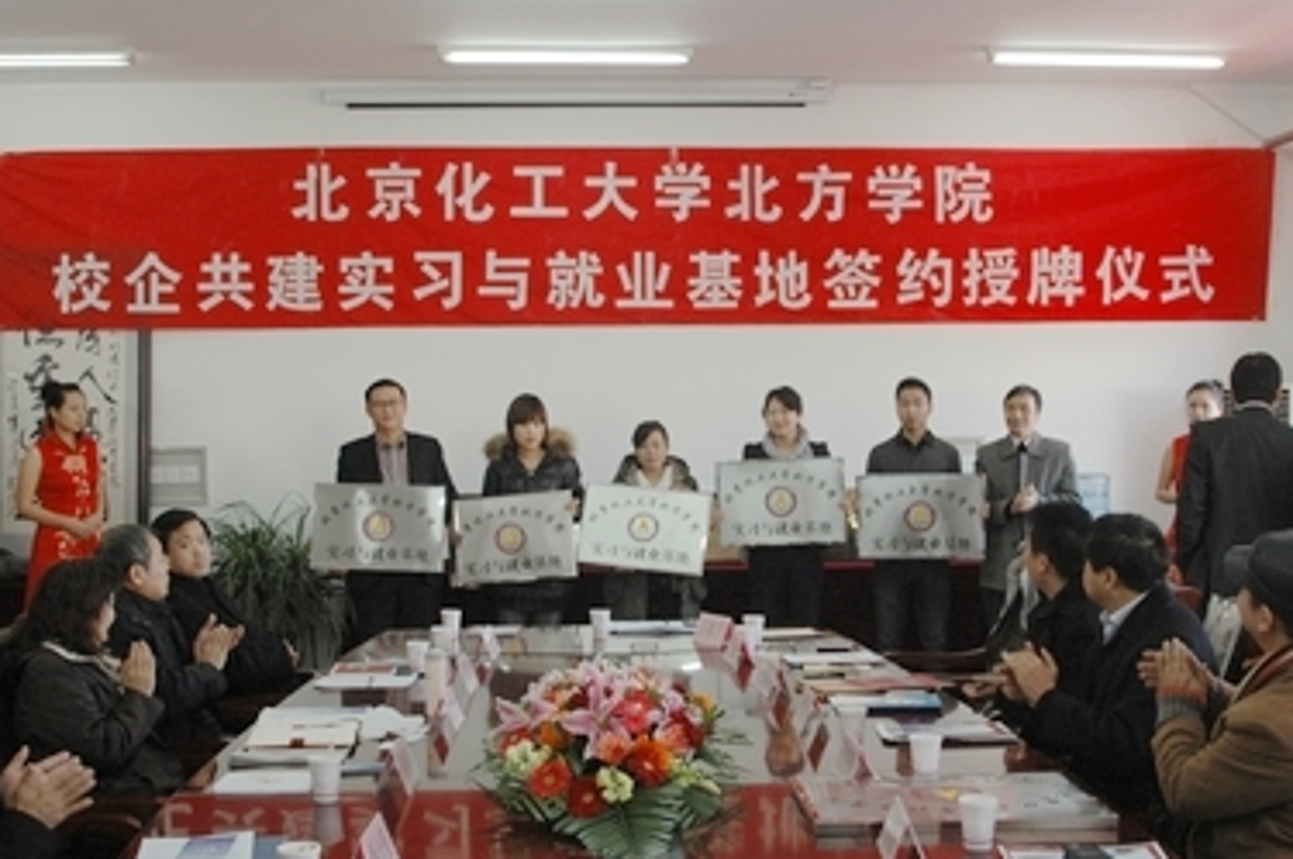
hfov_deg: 42.0
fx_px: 1686
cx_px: 662
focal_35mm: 47
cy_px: 450
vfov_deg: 28.6
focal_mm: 28
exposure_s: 1/50
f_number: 5.6
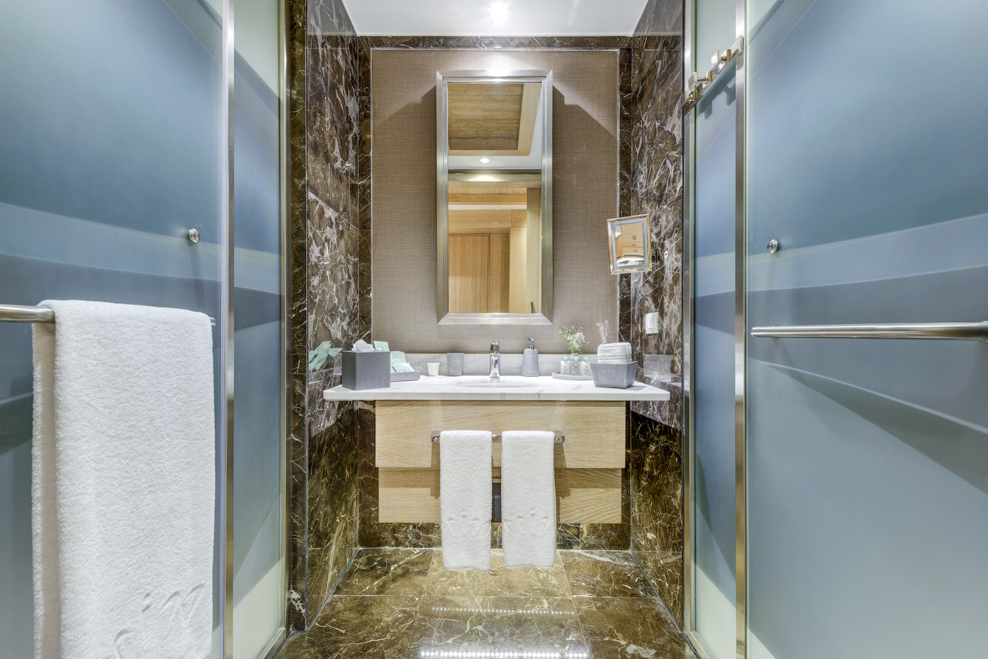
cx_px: 494
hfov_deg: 104.3
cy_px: 330
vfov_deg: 81.2
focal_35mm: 14
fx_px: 384
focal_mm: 14
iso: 100
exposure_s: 4
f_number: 11
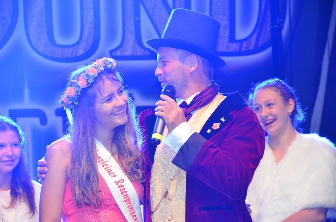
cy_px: 111
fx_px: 1467
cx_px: 168
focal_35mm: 158
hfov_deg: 13.1
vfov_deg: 8.7
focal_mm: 105
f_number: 5.6
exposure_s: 1/60
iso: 2000
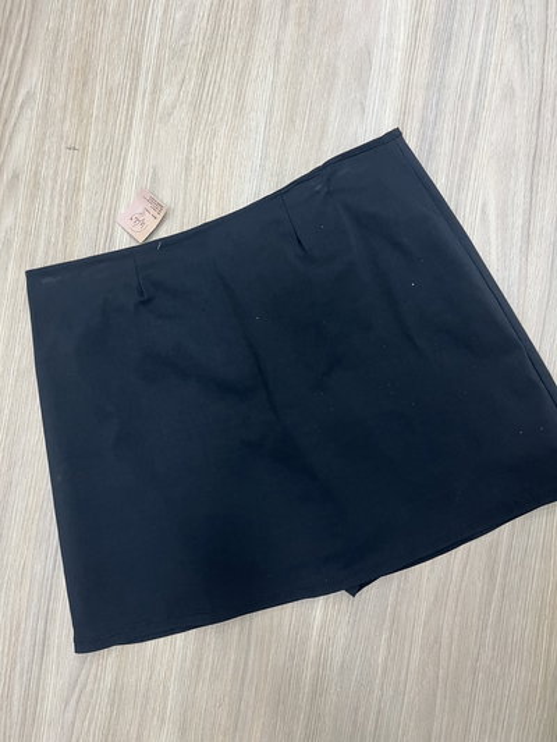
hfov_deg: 53.1
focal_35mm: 26
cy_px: 371
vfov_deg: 67.3
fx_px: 558
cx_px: 278
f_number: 1.6
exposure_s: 1/50
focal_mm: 5.1
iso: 80
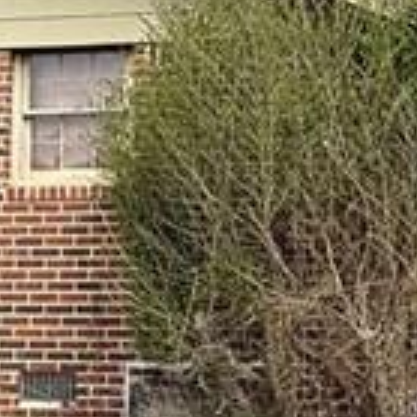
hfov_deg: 19.1
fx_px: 1240
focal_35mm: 91
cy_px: 54
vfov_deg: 18.8
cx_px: 207
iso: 50
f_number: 2.2
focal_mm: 2.22
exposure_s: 1/1068
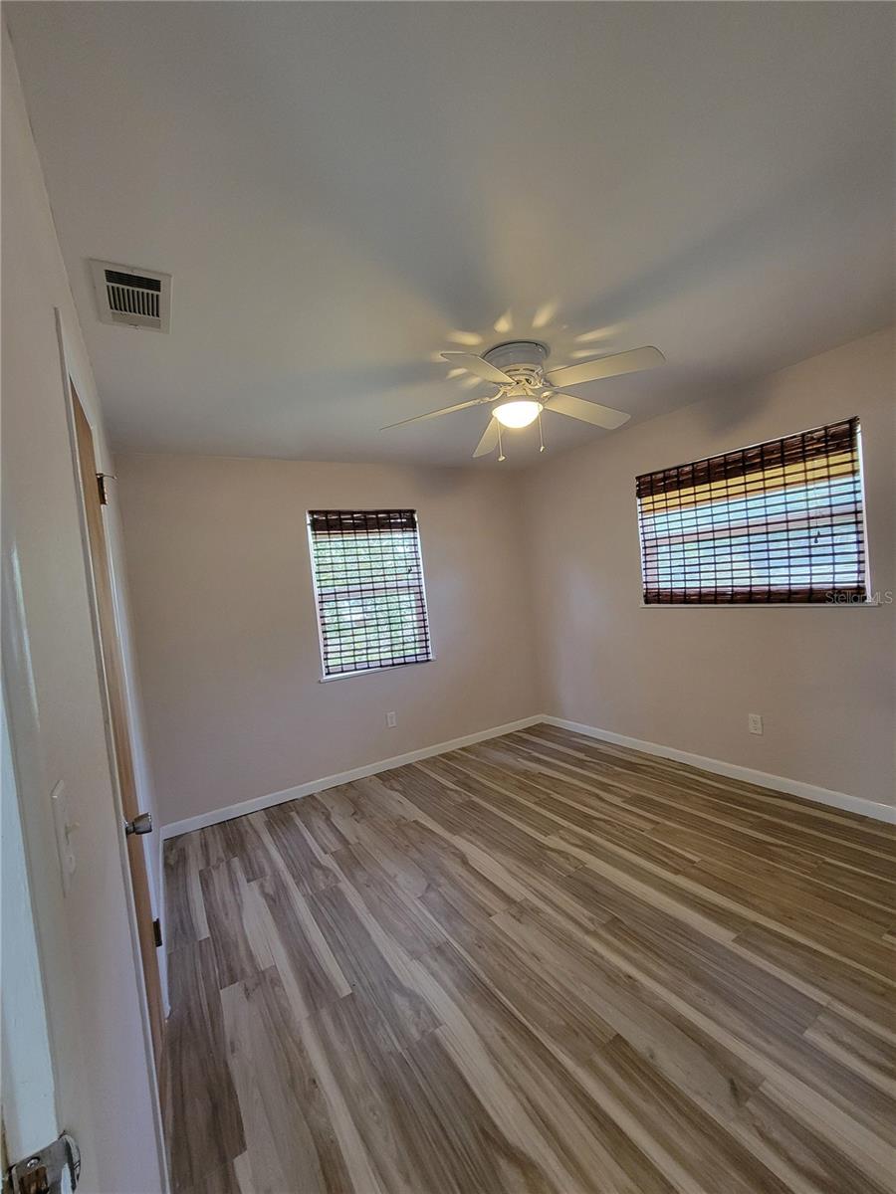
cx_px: 448
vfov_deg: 106.2
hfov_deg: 89.9
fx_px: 449
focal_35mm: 13
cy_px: 597
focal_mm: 2.2
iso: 320
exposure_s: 1/40
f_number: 2.2
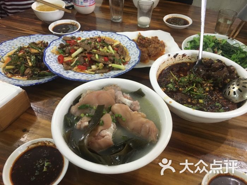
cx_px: 124
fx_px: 207
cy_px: 92
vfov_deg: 48.2
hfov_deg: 61.7
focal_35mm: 29
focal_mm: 4.15
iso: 200
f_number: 2.2
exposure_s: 1/25
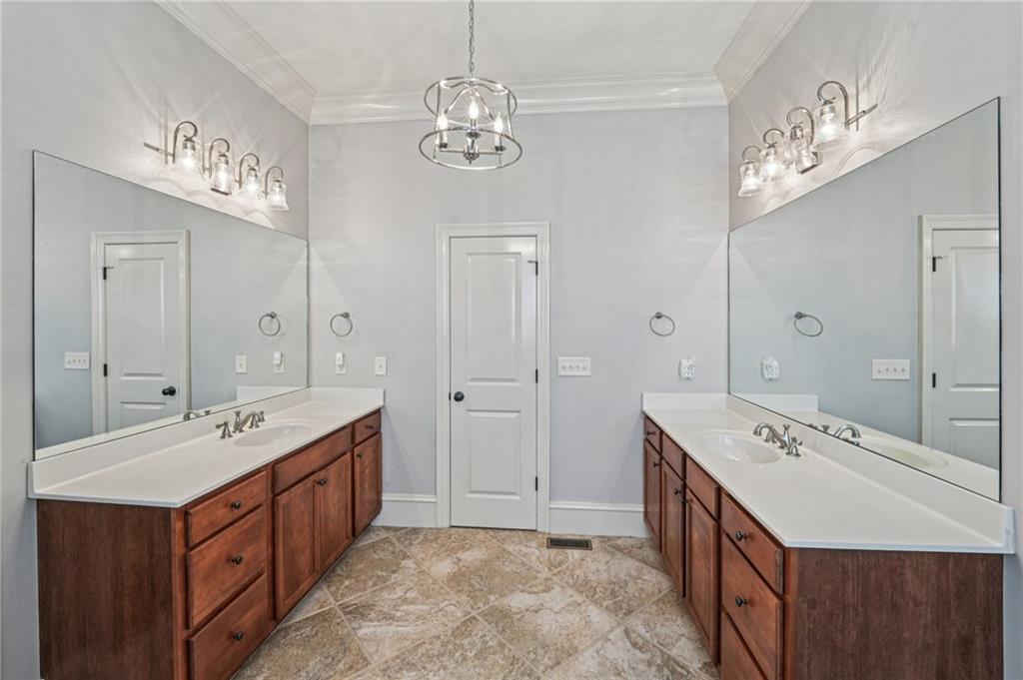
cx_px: 512
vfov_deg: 81.1
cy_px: 340
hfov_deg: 104.3
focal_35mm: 14
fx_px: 398
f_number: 8
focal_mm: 14
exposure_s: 1/20
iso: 320
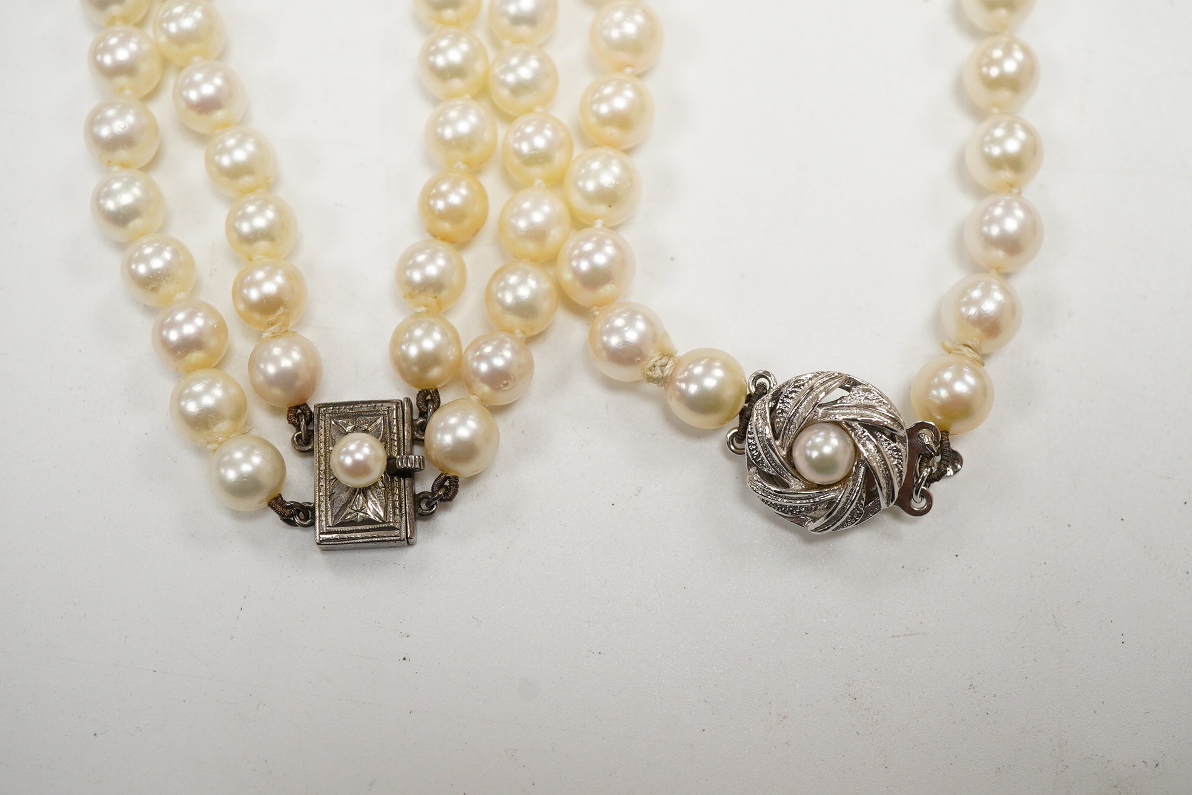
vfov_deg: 29.9
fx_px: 1490
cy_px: 398
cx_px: 596
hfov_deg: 43.6
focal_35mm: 45
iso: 1250
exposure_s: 1/125
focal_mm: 30
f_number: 11
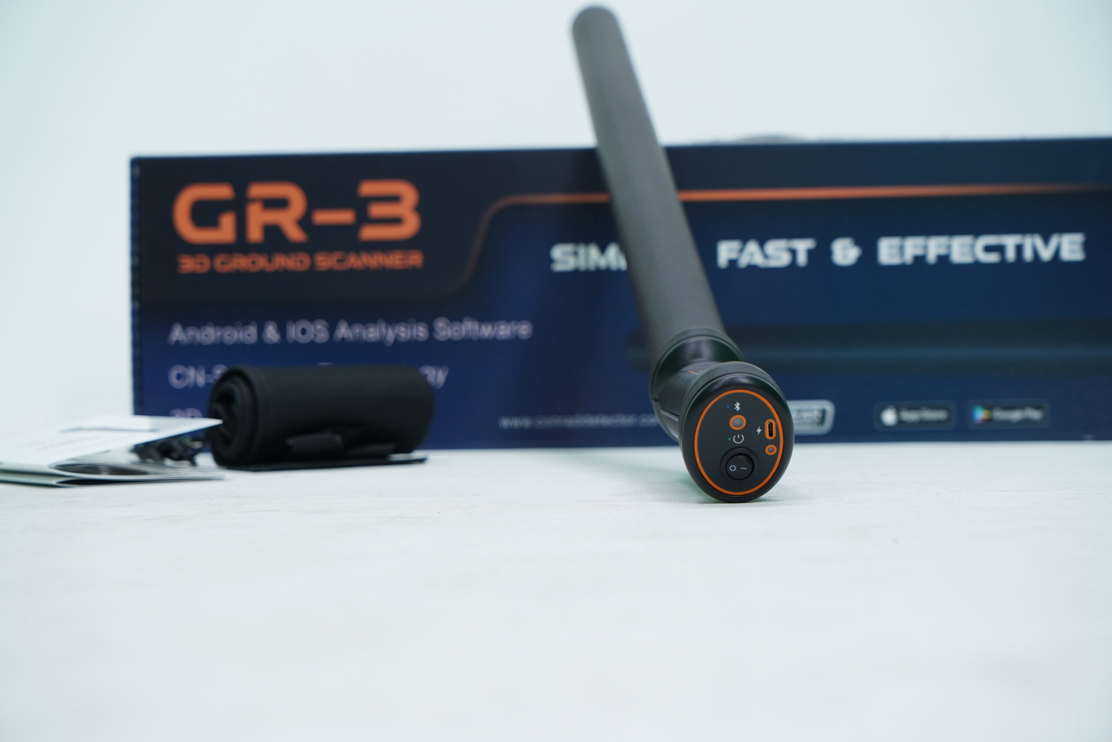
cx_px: 556
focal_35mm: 70
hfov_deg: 28.8
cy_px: 371
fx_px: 2162
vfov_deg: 19.5
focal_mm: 70
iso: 800
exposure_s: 1/160
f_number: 5.6
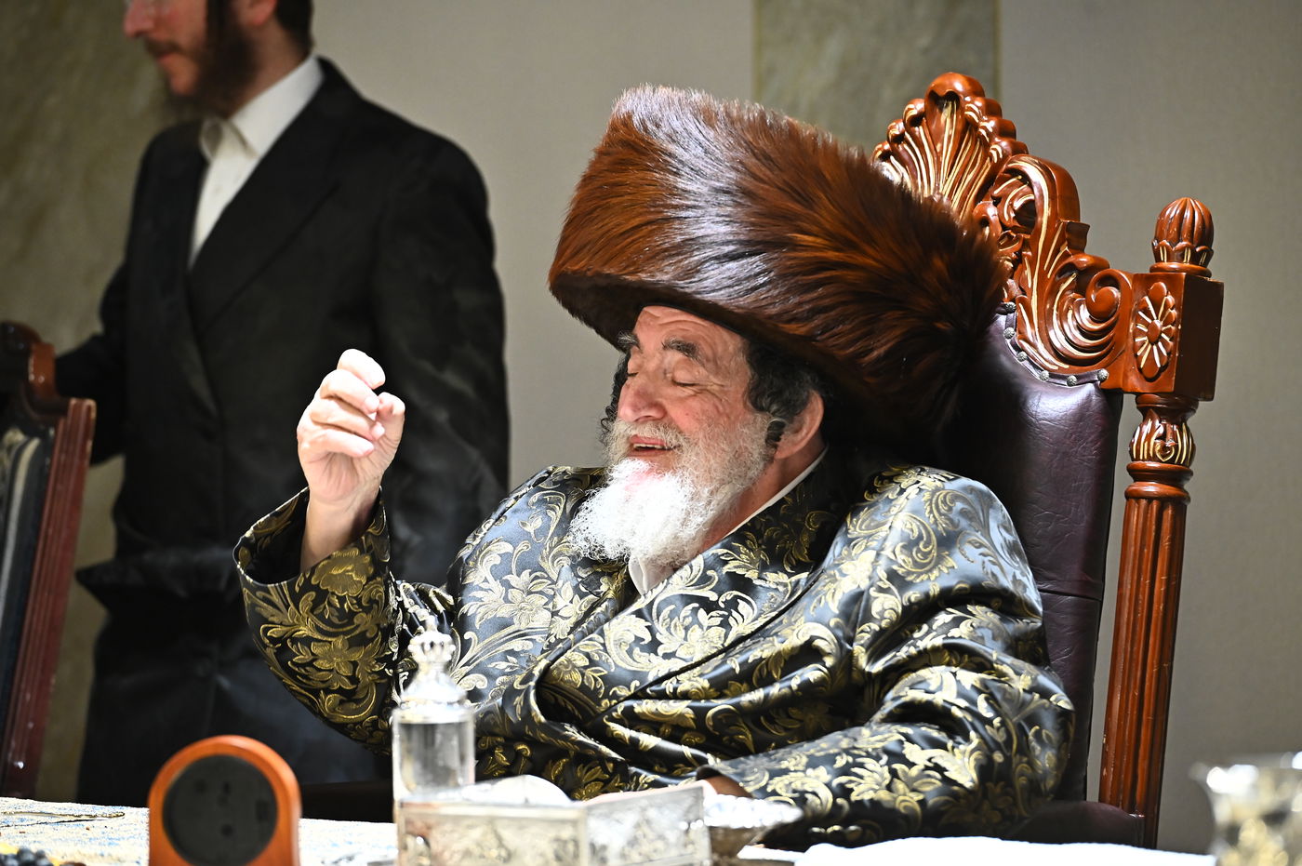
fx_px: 7227
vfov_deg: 6.9
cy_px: 433
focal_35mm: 200
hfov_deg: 10.3
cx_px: 651
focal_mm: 200
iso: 3200
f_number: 5.6
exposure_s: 1/200
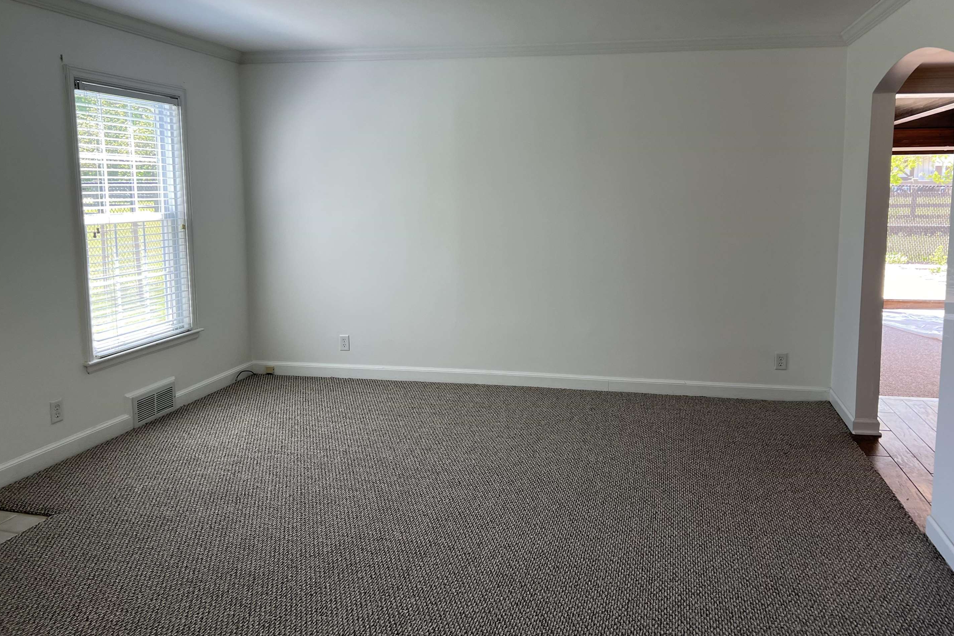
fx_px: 768
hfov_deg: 63.6
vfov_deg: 44.8
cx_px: 507
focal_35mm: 29
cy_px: 270
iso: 64
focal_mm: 5.7
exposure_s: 1/121
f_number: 1.5
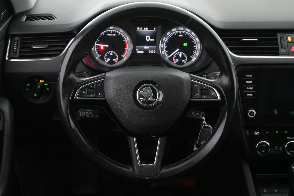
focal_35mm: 47
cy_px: 98
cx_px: 147
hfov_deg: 41.7
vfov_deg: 28.5
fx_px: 386
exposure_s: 1/50
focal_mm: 31.5
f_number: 5
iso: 4000
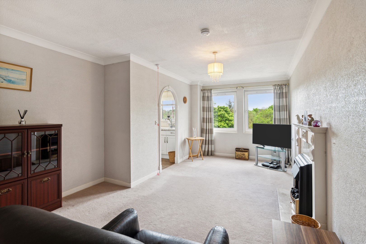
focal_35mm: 17
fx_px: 173
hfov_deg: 93.3
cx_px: 183
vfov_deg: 70.4
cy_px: 122
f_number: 8
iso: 400
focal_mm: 16
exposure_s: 1/25
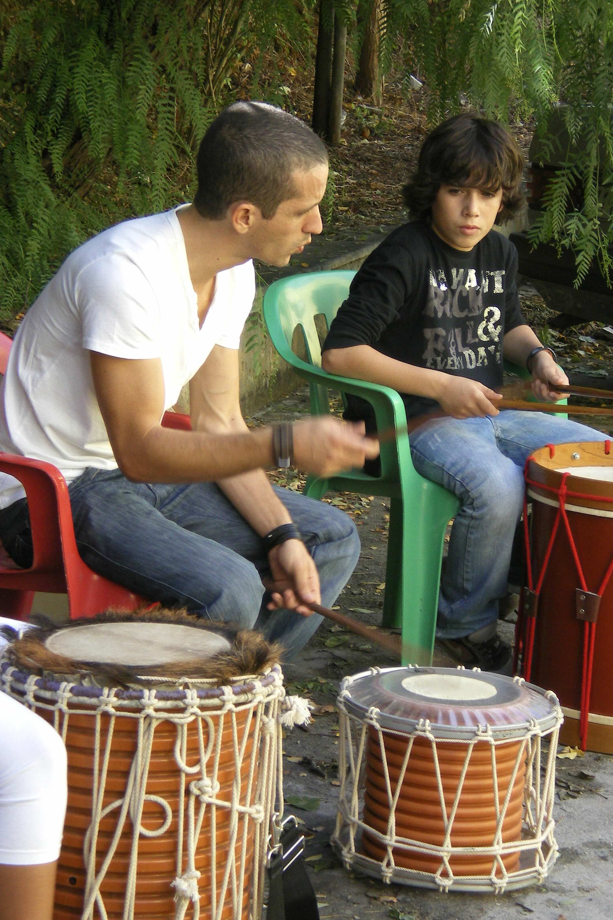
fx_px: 2886
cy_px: 461
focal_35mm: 113
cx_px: 340
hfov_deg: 12.1
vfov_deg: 18.1
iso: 200
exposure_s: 1/100
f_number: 5.9
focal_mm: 18.9
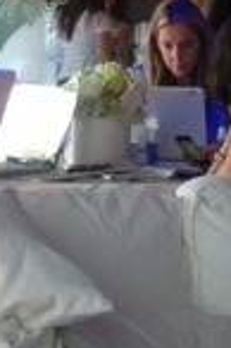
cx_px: 198
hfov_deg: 8.5
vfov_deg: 12.3
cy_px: -145
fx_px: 1544
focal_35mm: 160
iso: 125
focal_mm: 4.28
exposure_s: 1/20
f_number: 2.4
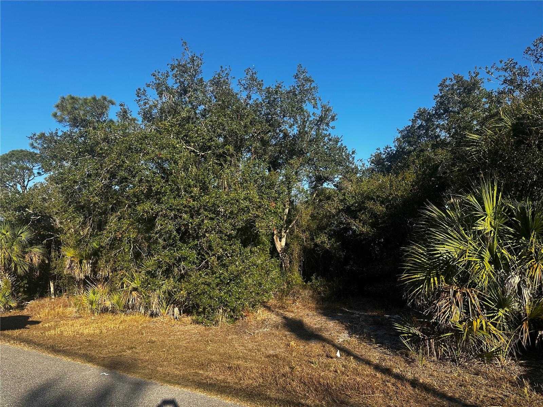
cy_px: 204
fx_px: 376
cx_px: 272
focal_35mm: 24
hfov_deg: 71.6
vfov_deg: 56.8
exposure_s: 1/1880
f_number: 1.78
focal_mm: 6.86
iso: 80
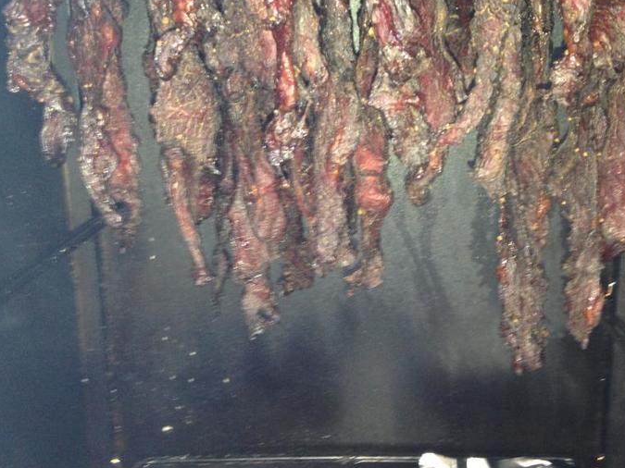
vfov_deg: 32.9
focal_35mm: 44
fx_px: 794
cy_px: 234
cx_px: 341
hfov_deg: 42.9
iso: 160
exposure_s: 1/20
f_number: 2.4
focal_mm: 4.12
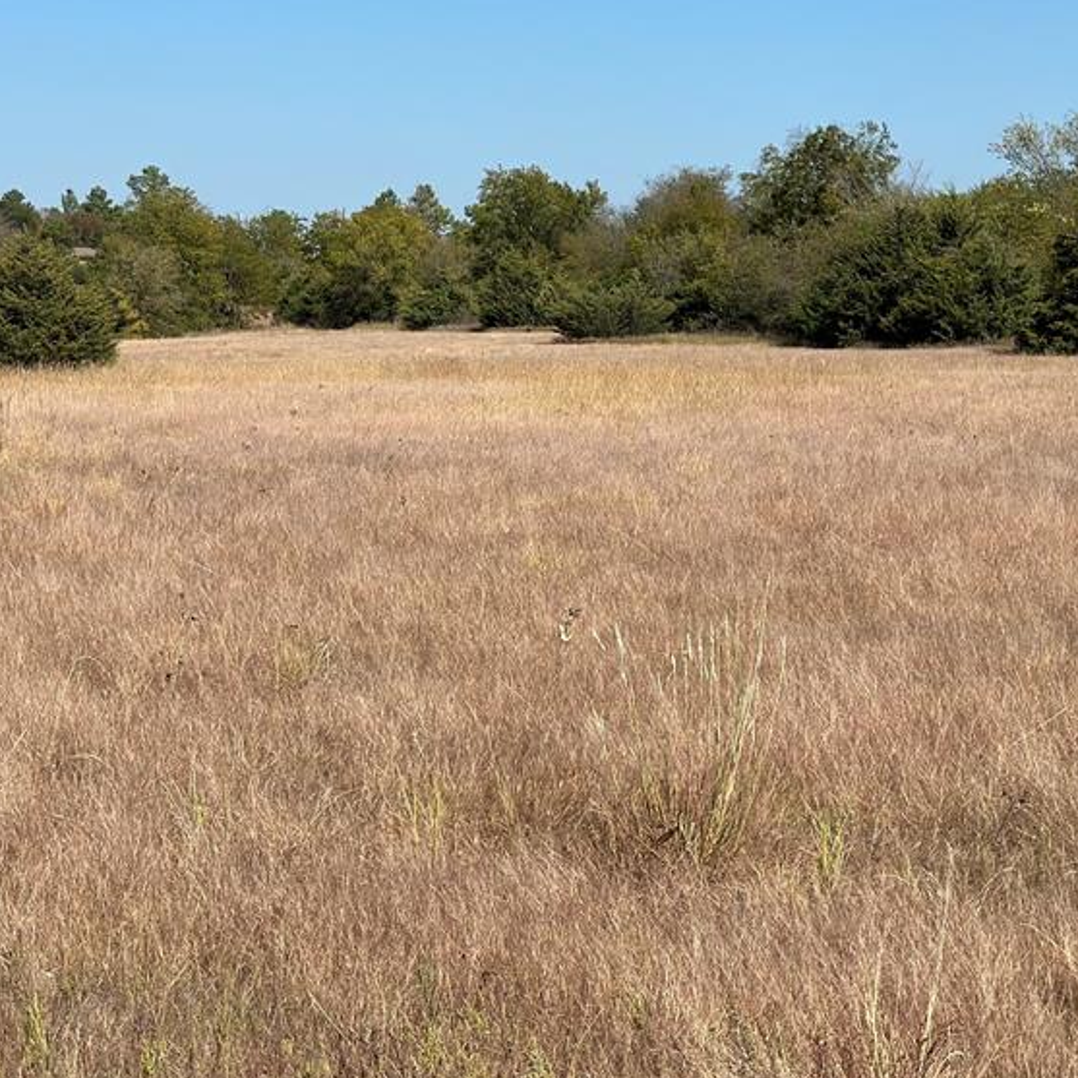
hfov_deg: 22.2
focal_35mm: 78
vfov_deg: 22.2
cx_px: 538
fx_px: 2748
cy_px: 453
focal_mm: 6.86
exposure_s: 1/8929
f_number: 1.78
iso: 100
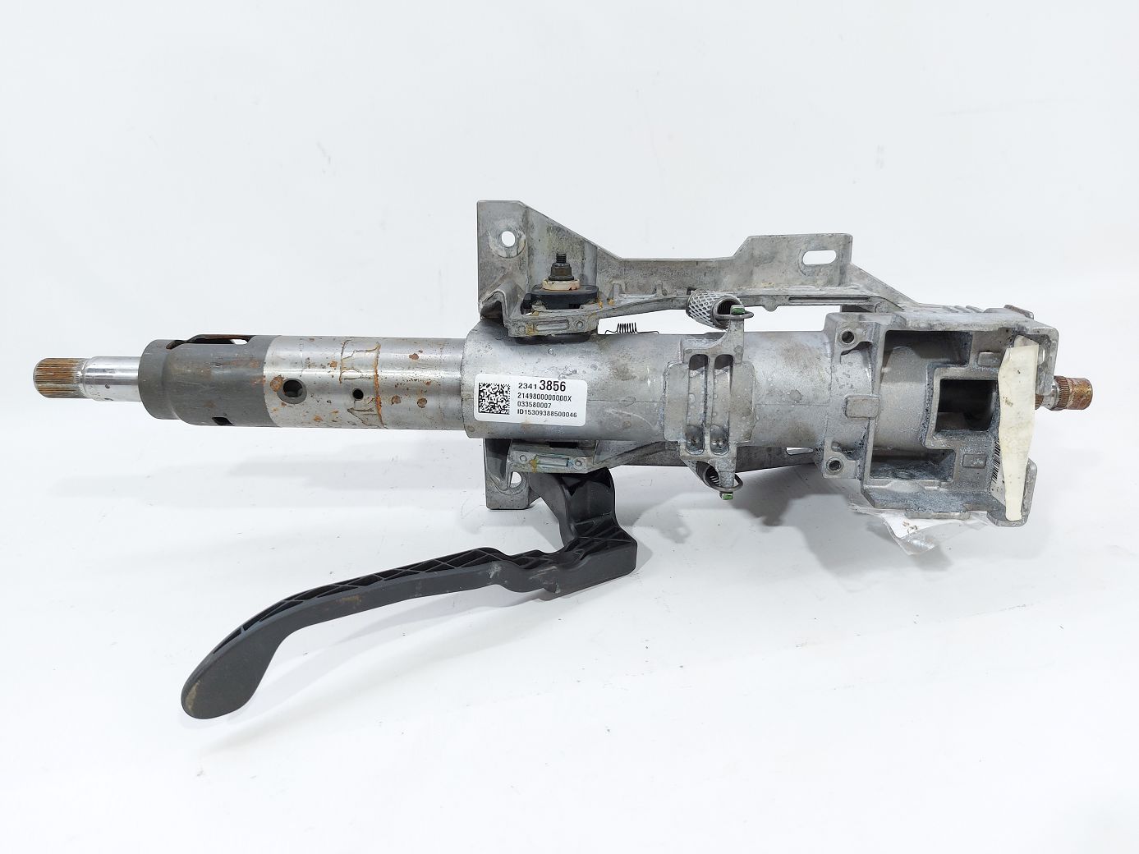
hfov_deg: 71.6
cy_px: 427
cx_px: 570
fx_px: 790
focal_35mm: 24
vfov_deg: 56.8
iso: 64
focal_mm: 5.23
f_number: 1.8
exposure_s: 1/50
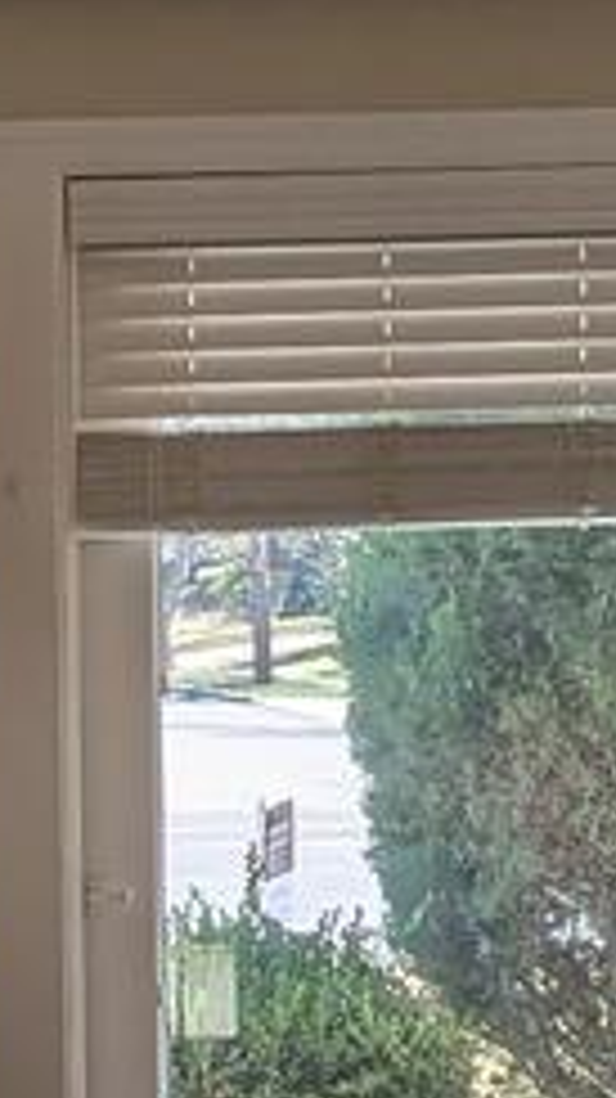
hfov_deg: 7.3
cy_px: 846
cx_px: -193
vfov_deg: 13.0
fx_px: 4798
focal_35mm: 165
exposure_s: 1/202
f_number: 1.68
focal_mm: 6.9
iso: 20
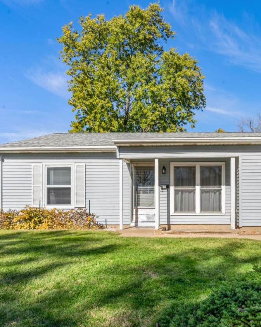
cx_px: 190
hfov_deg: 47.1
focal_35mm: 30
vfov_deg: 58.8
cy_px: 162
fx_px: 290
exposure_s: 1/5
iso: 50
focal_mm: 21
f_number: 14
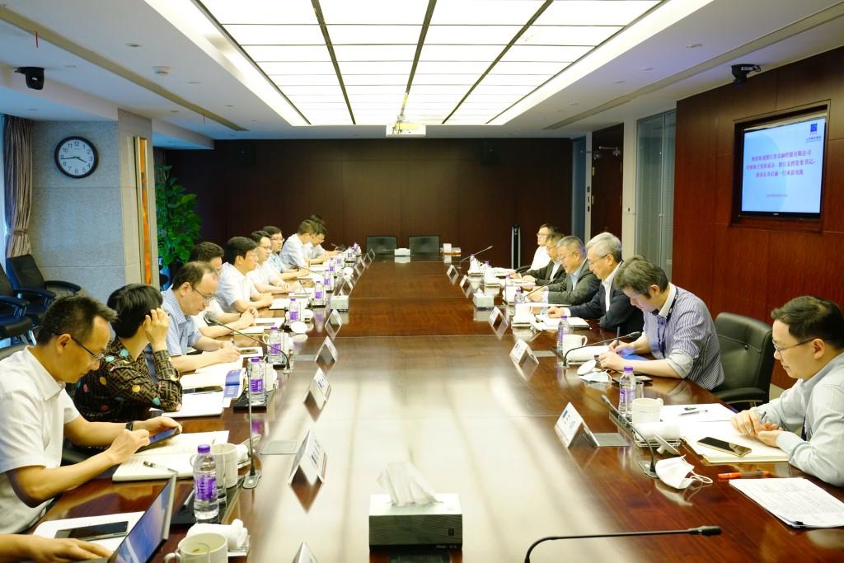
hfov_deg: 60.3
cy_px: 282
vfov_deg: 42.3
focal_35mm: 31
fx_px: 727
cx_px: 422
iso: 3200
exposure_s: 1/60
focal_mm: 31
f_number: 5.6
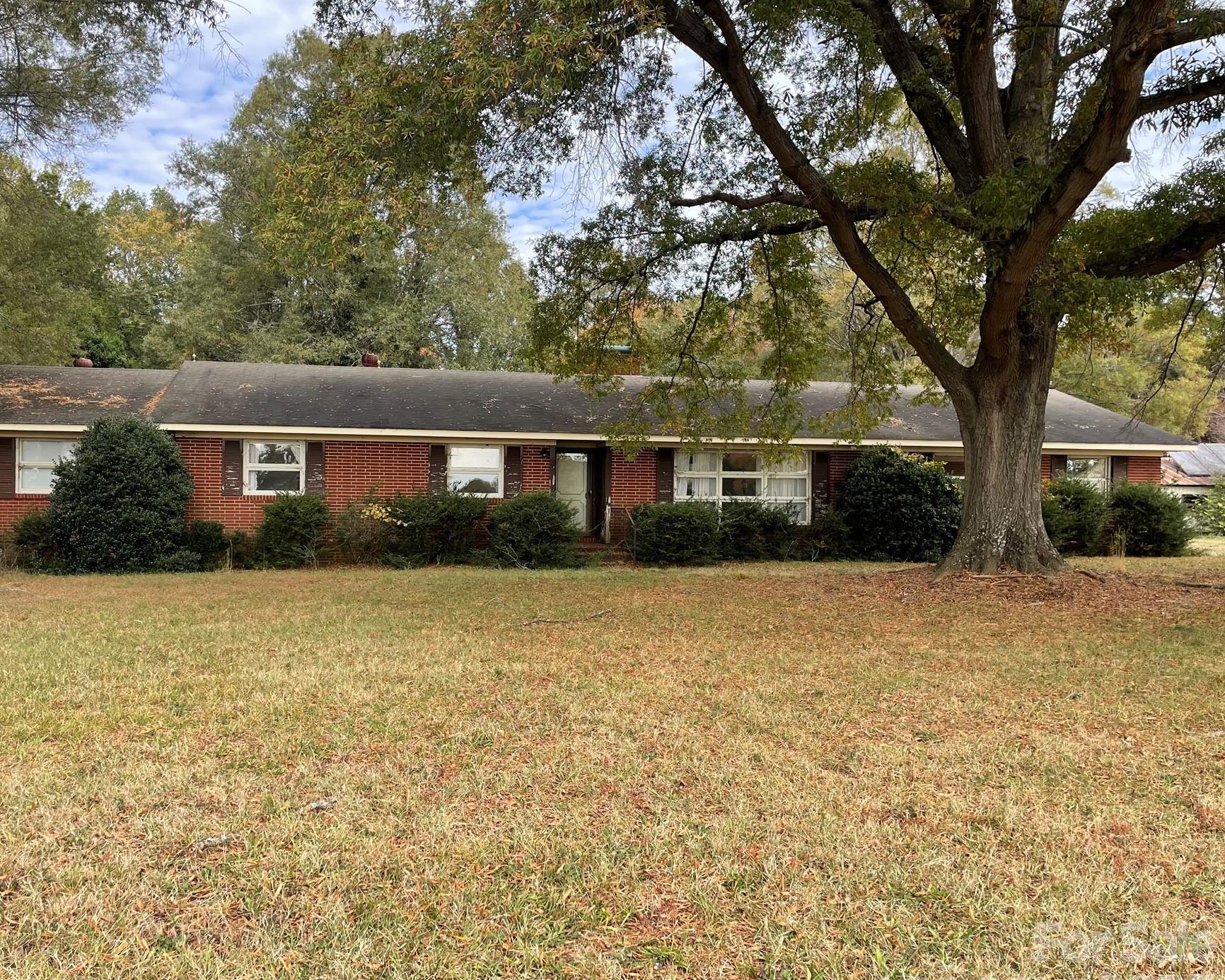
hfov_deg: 58.6
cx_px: 543
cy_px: 511
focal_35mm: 30
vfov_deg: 48.5
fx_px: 1088
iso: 32
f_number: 1.6
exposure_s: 1/707
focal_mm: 4.2
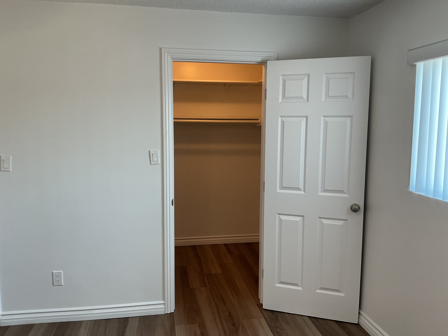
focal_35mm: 29
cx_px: 224
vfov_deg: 48.2
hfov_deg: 61.7
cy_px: 168
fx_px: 375
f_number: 1.8
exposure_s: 1/60
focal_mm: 3
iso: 64
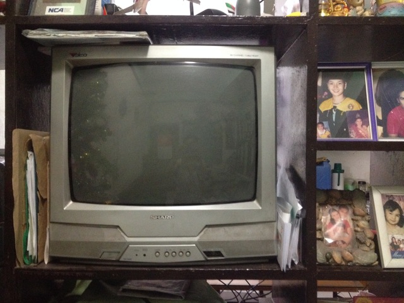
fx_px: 408
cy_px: 152
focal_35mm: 35
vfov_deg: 40.7
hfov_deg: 52.6
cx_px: 202
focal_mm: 4.28
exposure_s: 1/15
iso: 500
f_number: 2.4
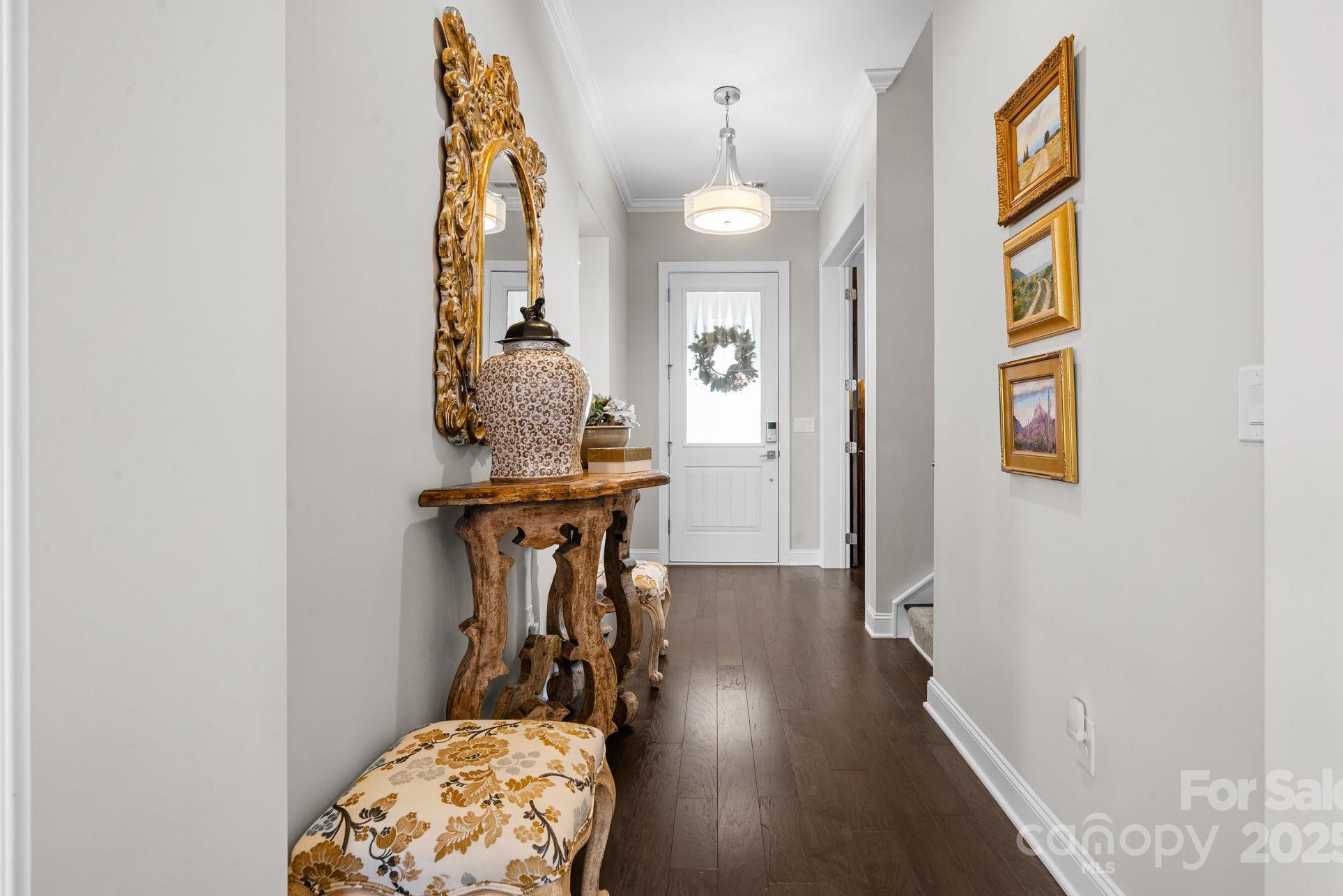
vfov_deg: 70.4
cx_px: 697
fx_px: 634
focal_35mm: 17
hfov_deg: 93.2
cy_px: 425
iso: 100
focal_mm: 16
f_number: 11
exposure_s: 1
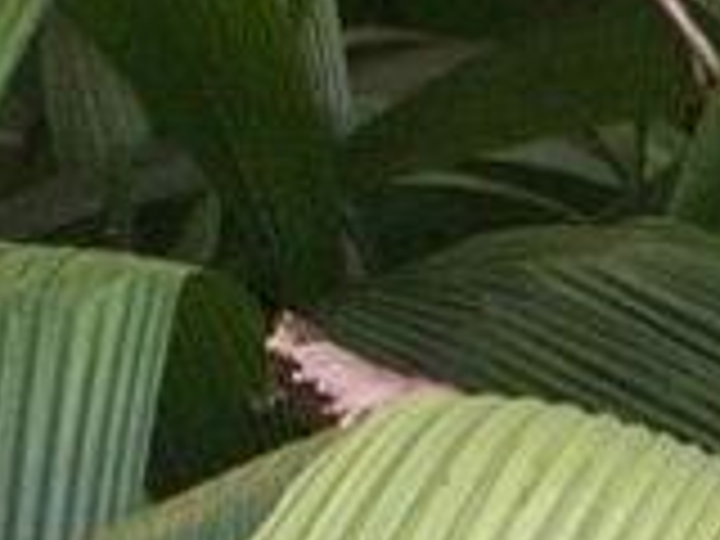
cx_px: 1544
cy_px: 862
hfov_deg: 7.4
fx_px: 5325
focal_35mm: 256
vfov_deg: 5.7
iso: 140
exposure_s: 1/60
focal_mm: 6
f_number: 4.5
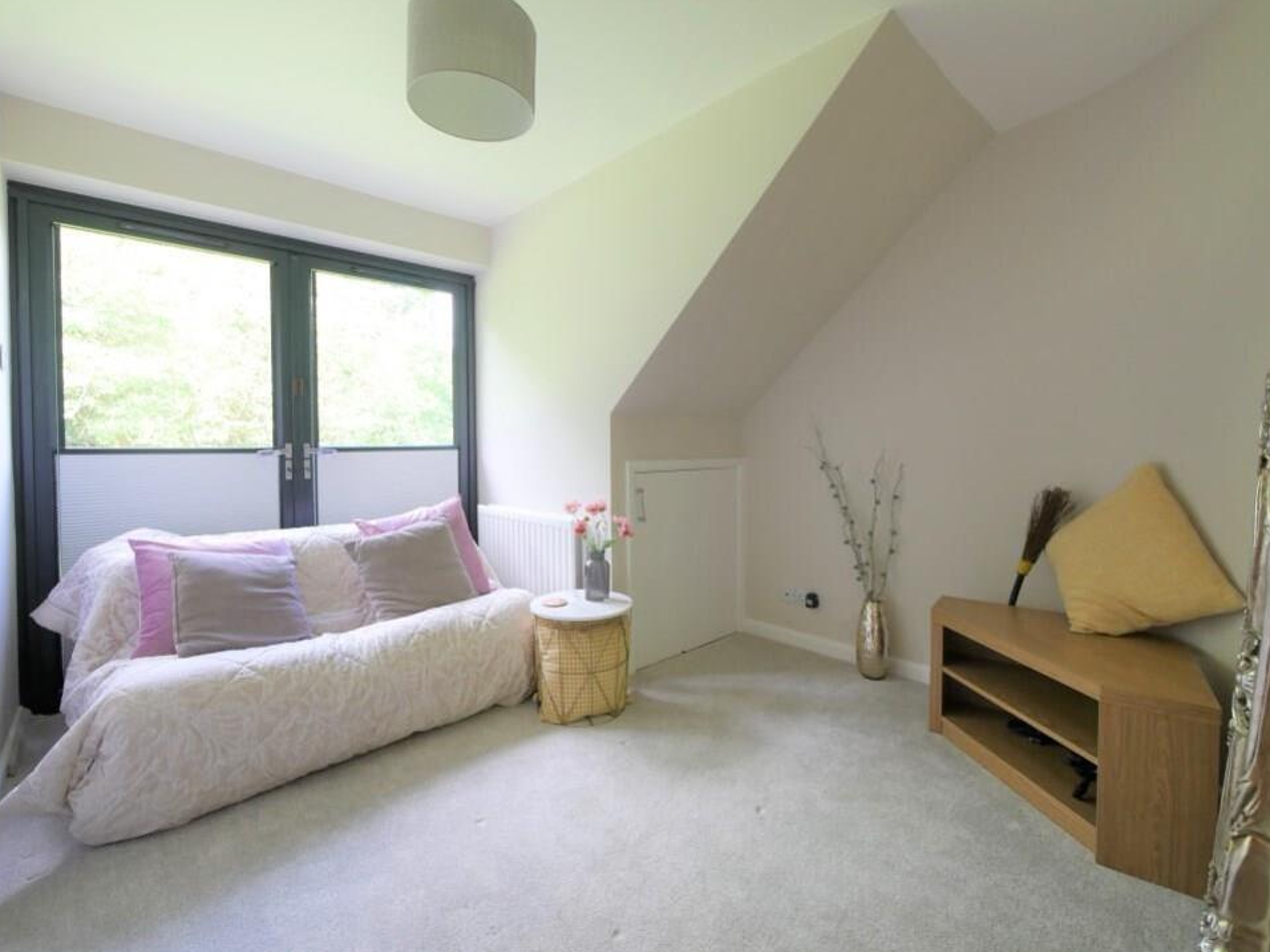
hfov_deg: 98.2
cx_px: 647
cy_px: 460
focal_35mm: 15
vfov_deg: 81.7
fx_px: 550
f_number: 4
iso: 500
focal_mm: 7
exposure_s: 1/60
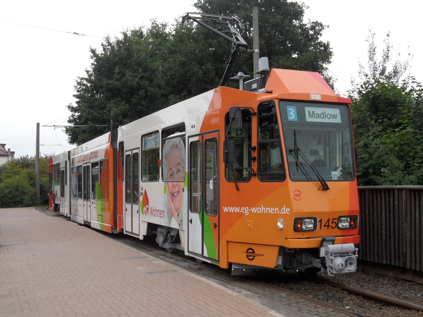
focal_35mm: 40
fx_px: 489
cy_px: 158
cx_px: 212
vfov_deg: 36.0
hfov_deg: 46.8
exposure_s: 1/350
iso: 80
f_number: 3.6
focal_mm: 6.5
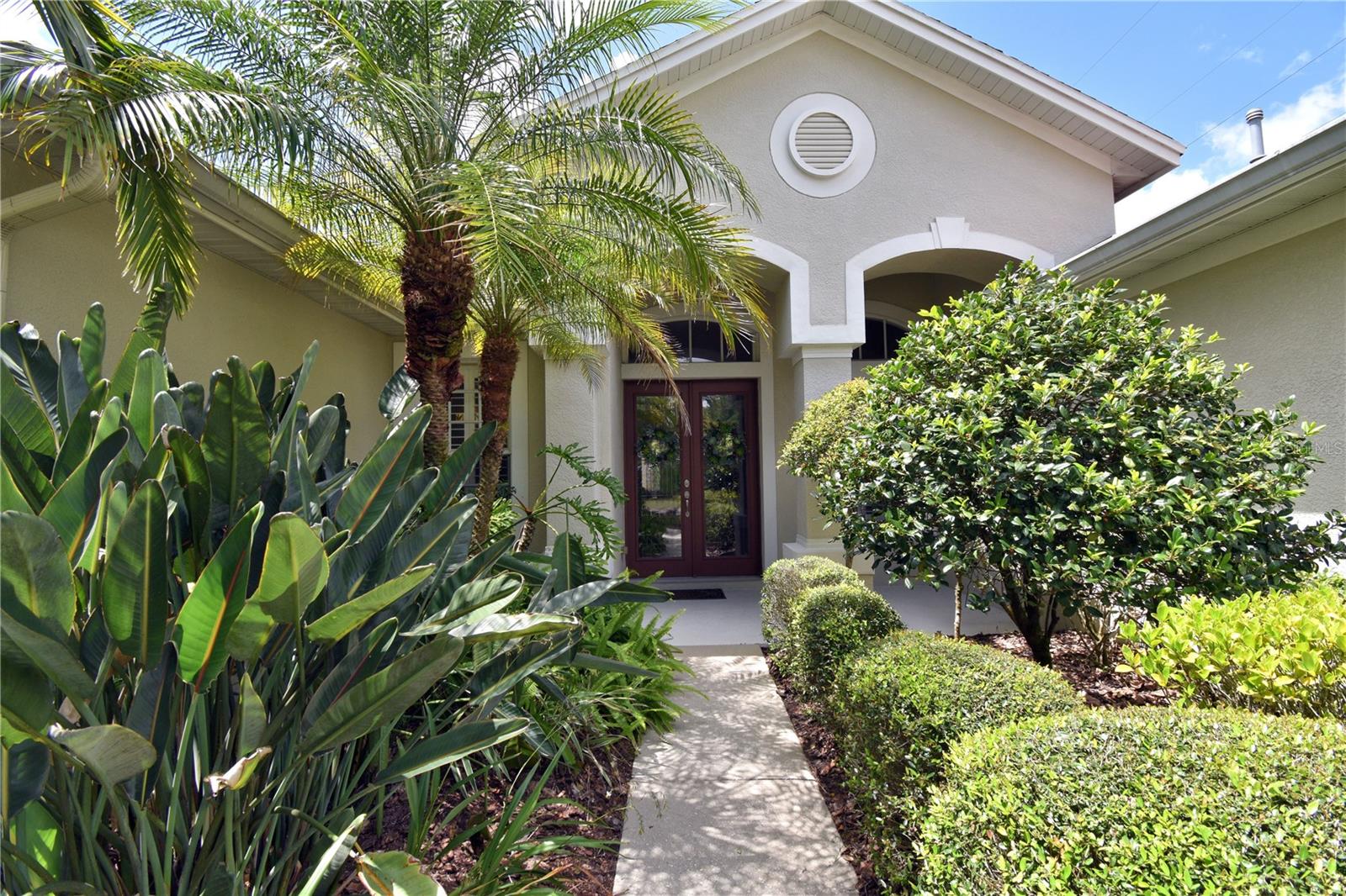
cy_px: 448
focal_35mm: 15
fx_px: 561
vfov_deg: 77.3
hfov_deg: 100.4
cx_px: 673
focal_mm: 10
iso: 220
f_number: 8
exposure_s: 1/250
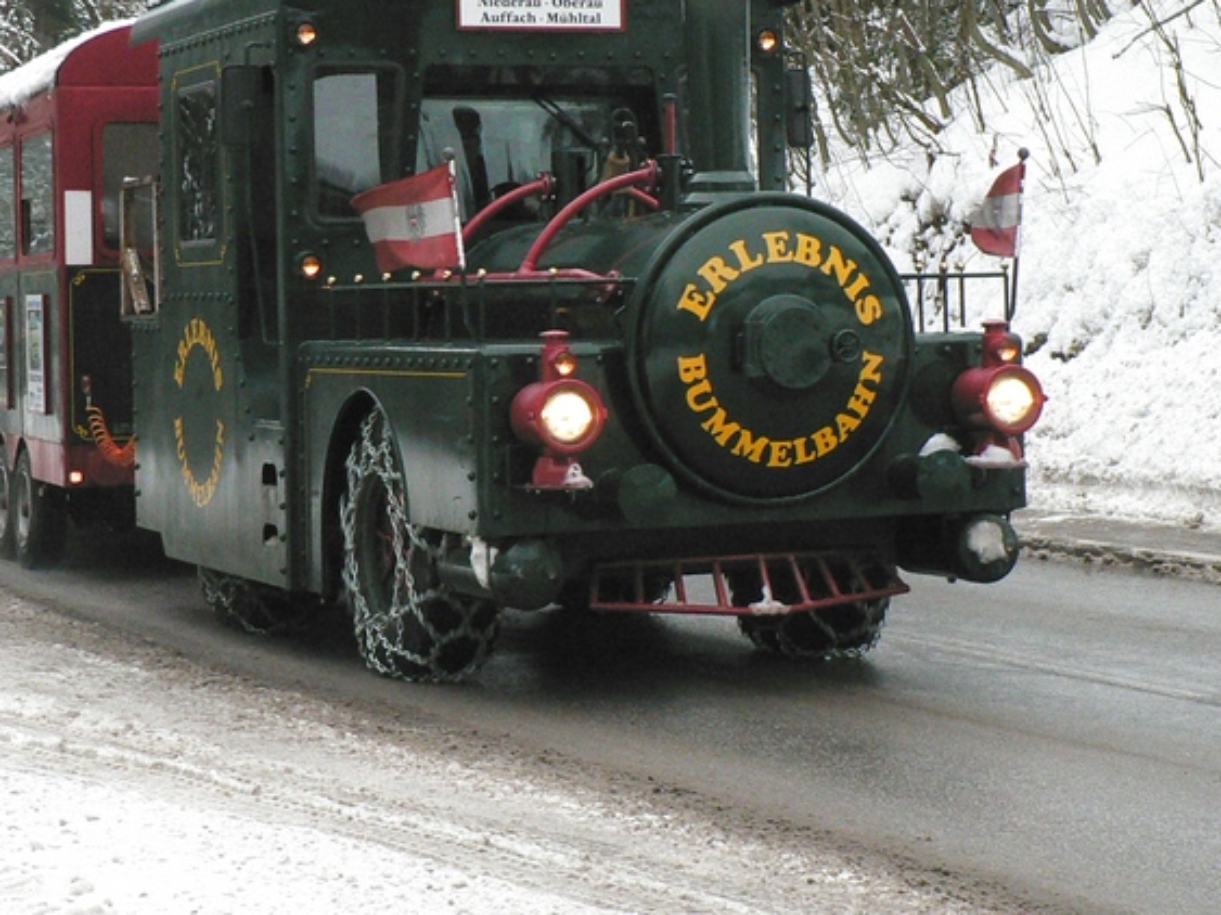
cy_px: 304
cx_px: 668
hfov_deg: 21.5
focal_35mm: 91
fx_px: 3209
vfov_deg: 16.2
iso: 400
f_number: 4
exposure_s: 1/200
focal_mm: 10.7
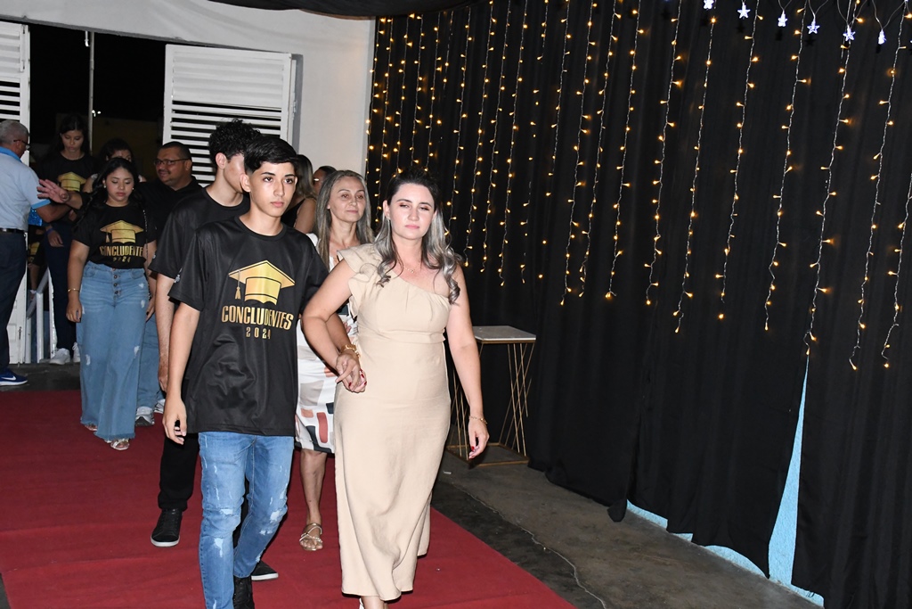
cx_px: 456
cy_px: 304
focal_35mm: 45
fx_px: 1140
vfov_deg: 29.9
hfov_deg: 43.6
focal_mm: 30
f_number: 6.3
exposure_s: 1/160
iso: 5000
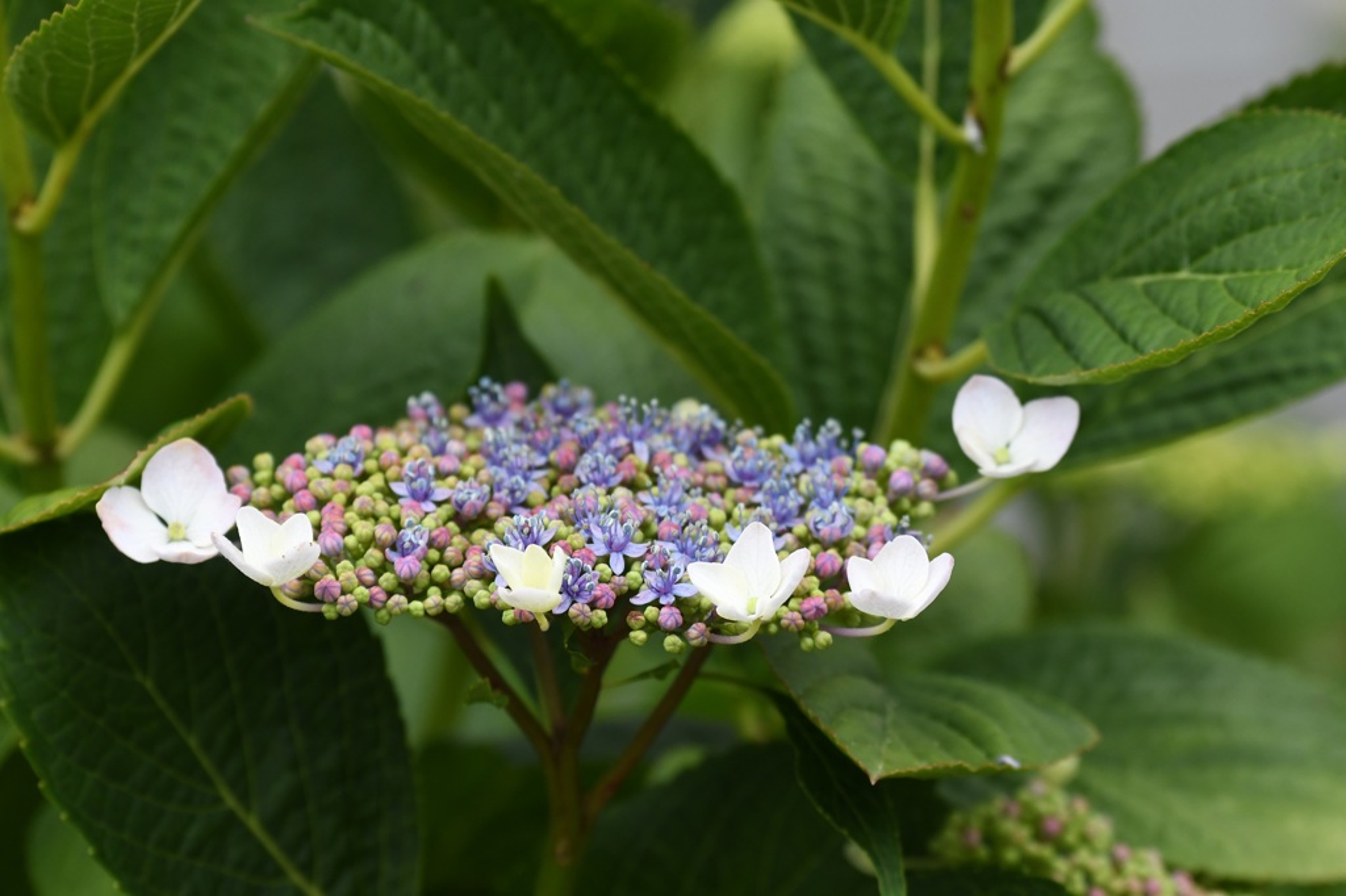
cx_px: 673
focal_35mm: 495
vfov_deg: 2.8
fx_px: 18500
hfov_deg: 4.2
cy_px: 448
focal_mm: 330
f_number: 5.6
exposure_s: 1/1000
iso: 800
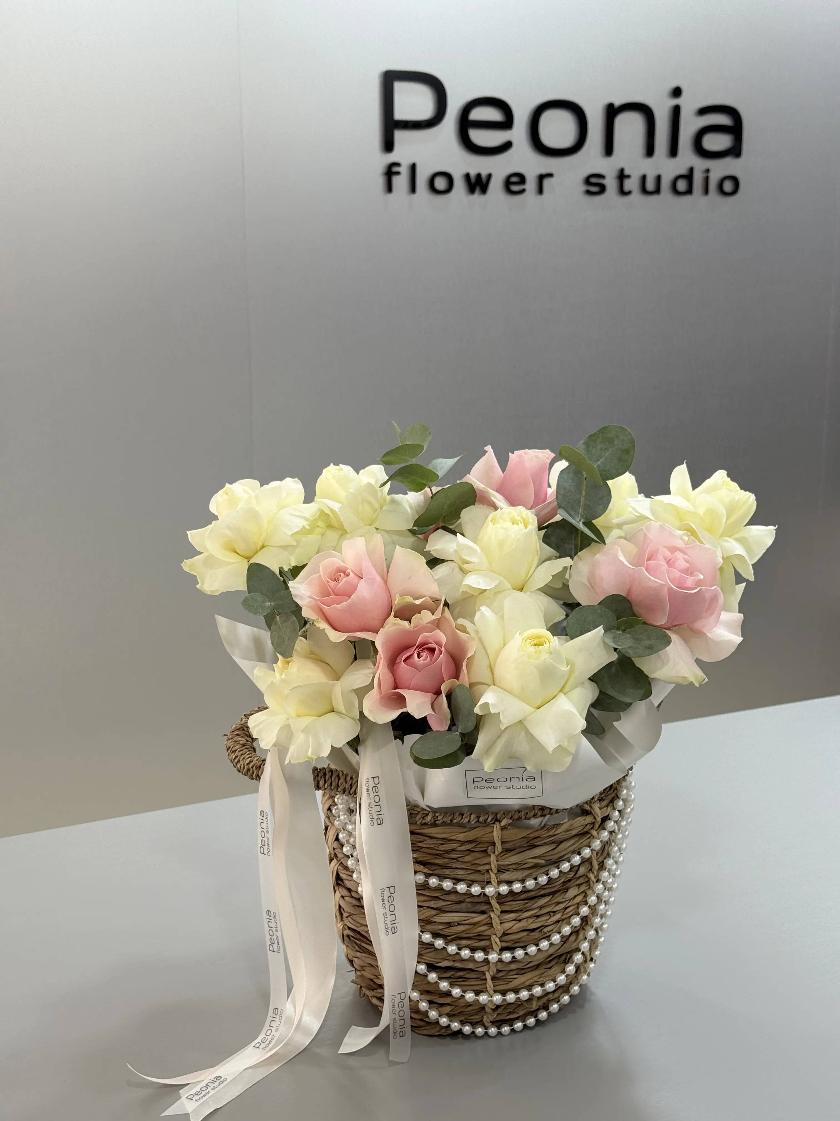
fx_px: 1553
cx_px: 420
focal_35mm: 48
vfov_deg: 39.7
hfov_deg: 30.3
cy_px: 560
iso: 50
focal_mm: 6.76
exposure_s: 1/125
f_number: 1.78
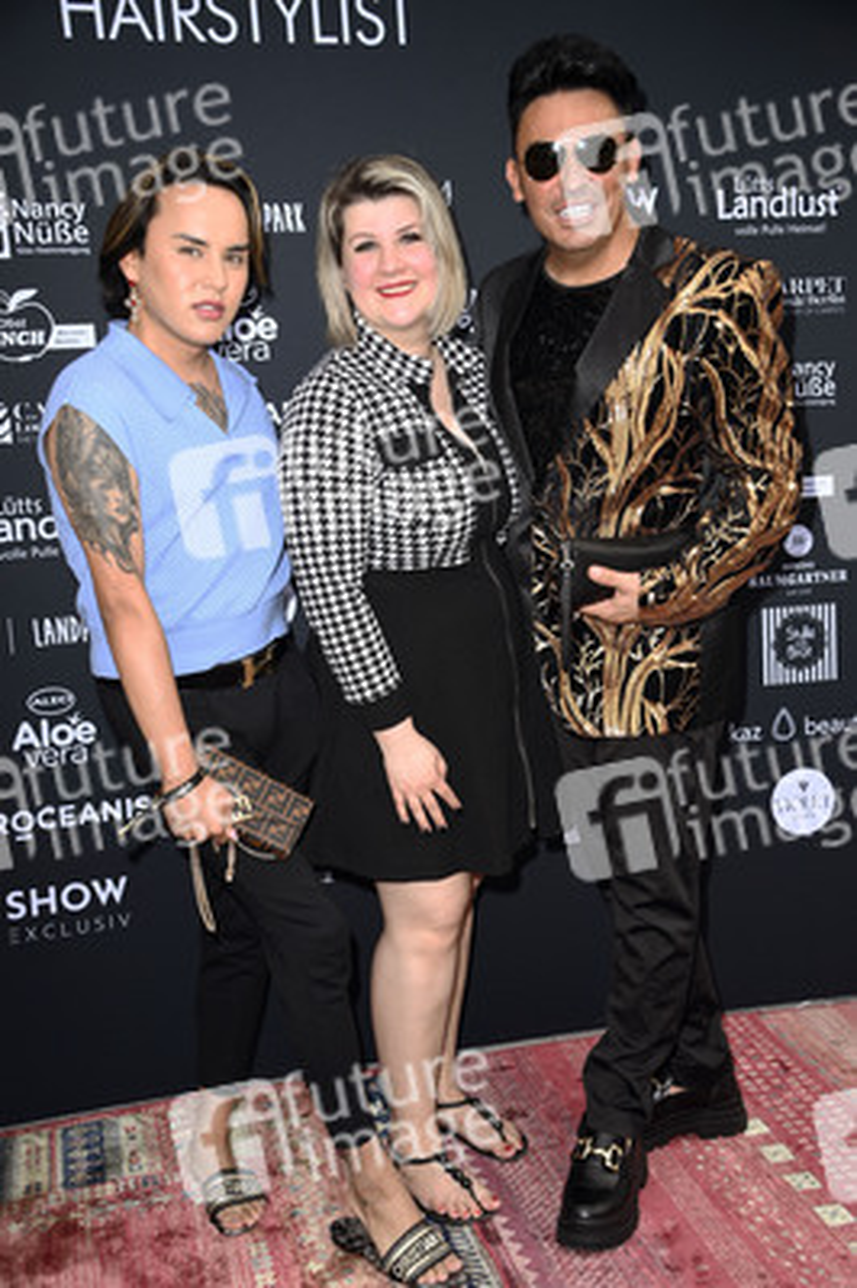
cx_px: 428
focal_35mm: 44
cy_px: 644
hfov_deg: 30.5
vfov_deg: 44.5
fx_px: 1574
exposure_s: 1/200
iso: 320
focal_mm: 44
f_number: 5.6
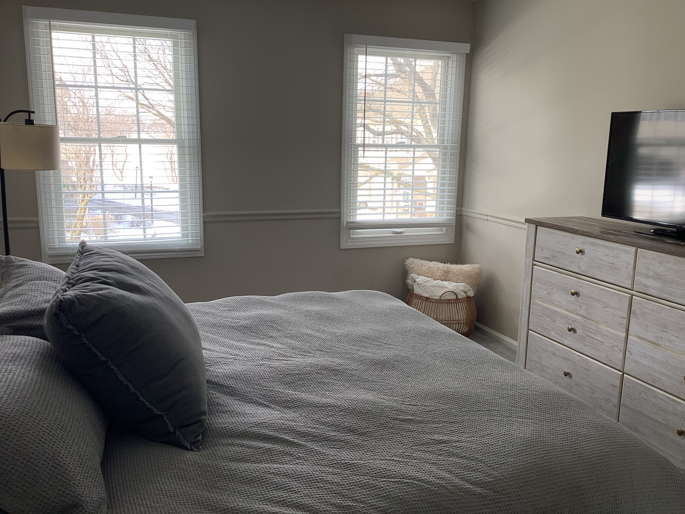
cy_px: 257
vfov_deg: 45.4
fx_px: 613
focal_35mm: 31
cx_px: 342
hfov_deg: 58.4
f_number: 2.4
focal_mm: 3.3
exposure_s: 1/120
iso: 64
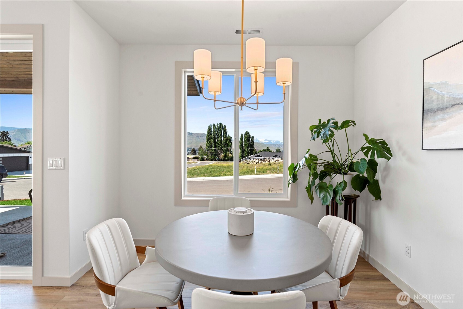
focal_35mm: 17
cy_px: 154
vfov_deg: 70.5
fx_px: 219
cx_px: 232
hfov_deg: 93.3
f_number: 8
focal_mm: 17
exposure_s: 1/40
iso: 200
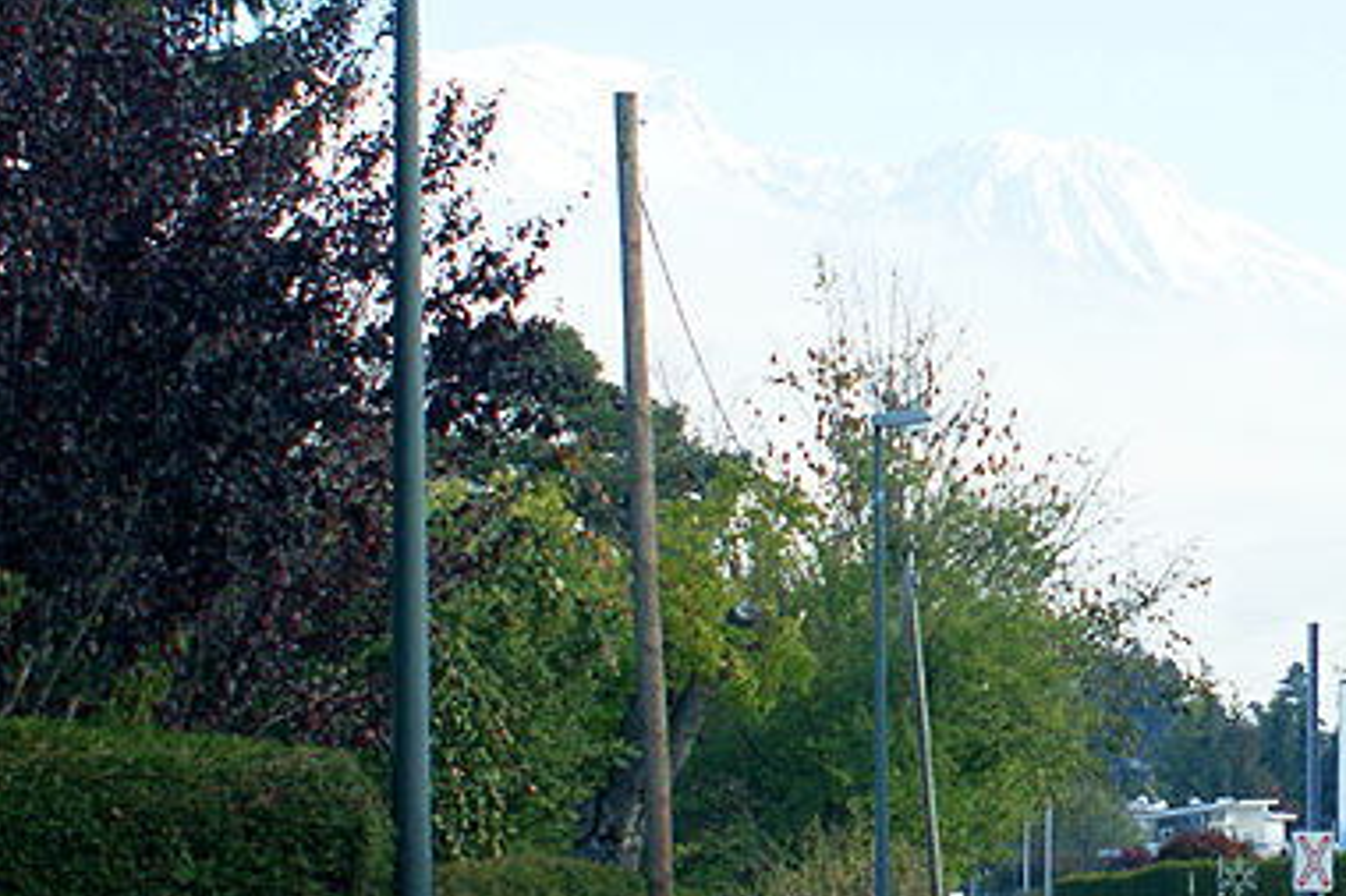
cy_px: 521
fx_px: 5282
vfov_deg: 9.7
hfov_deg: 14.2
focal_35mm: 141
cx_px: 1498
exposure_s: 1/500
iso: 400
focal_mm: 35
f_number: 6.3
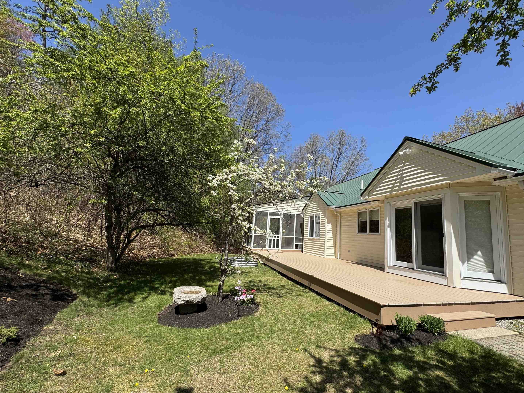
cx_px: 278
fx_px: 227
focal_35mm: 15
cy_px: 207
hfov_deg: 98.1
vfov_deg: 81.7
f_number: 2.2
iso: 50
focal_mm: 2.22
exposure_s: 1/1709
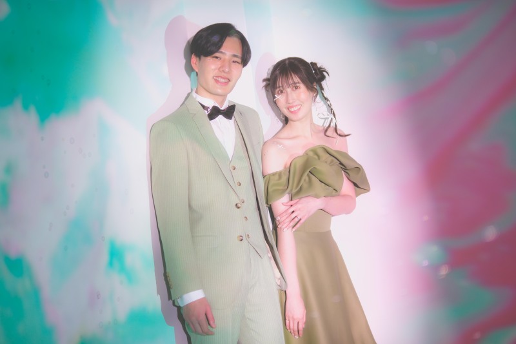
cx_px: 258
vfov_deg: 18.2
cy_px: 172
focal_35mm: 75
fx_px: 1075
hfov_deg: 27.0
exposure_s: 1/250
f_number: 1
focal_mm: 50
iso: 320
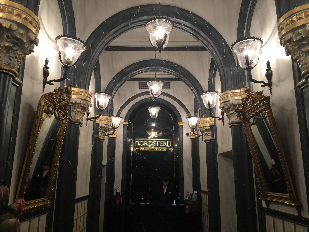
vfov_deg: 48.2
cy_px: 116
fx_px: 259
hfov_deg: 61.7
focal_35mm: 29
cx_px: 154
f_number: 2.2
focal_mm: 4.15
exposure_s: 1/33
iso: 64
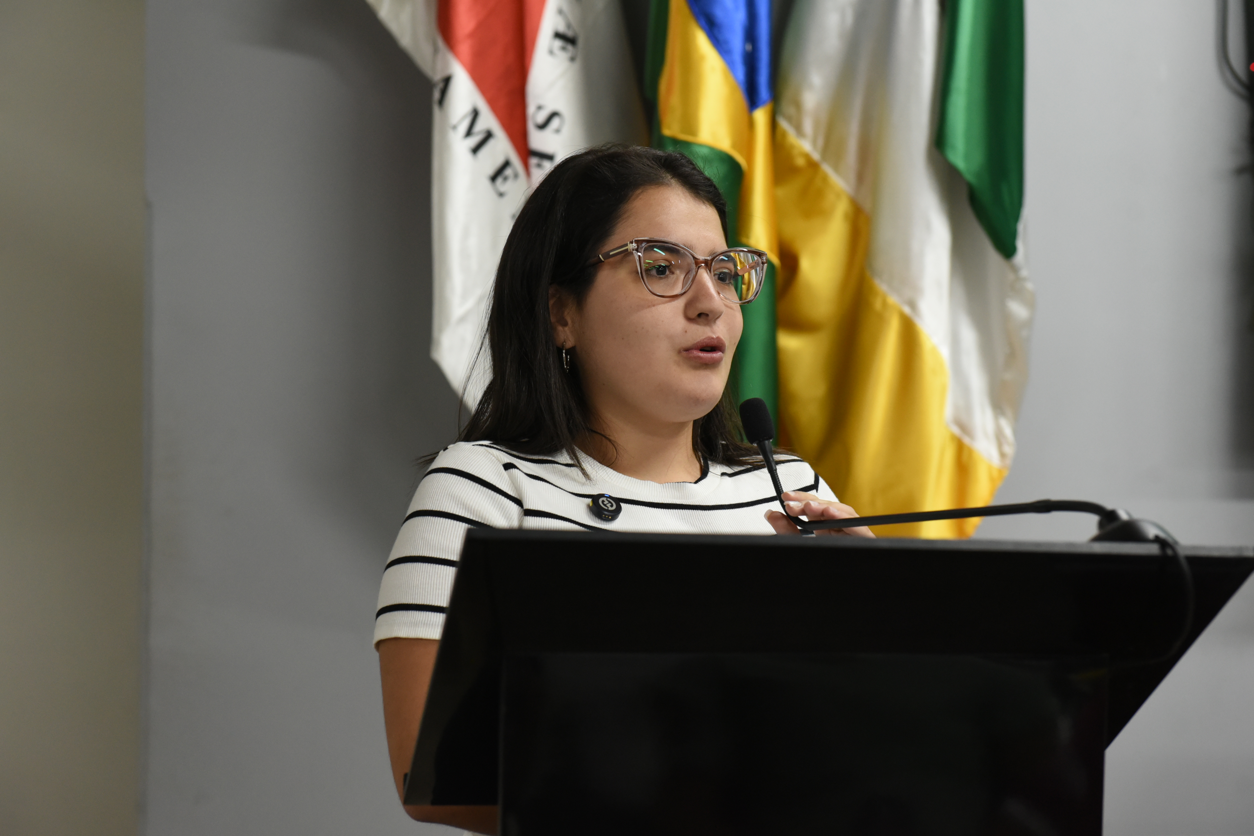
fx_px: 2438
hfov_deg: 28.8
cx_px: 627
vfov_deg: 19.5
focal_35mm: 70
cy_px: 418
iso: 2500
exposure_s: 1/125
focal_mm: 70
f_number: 5
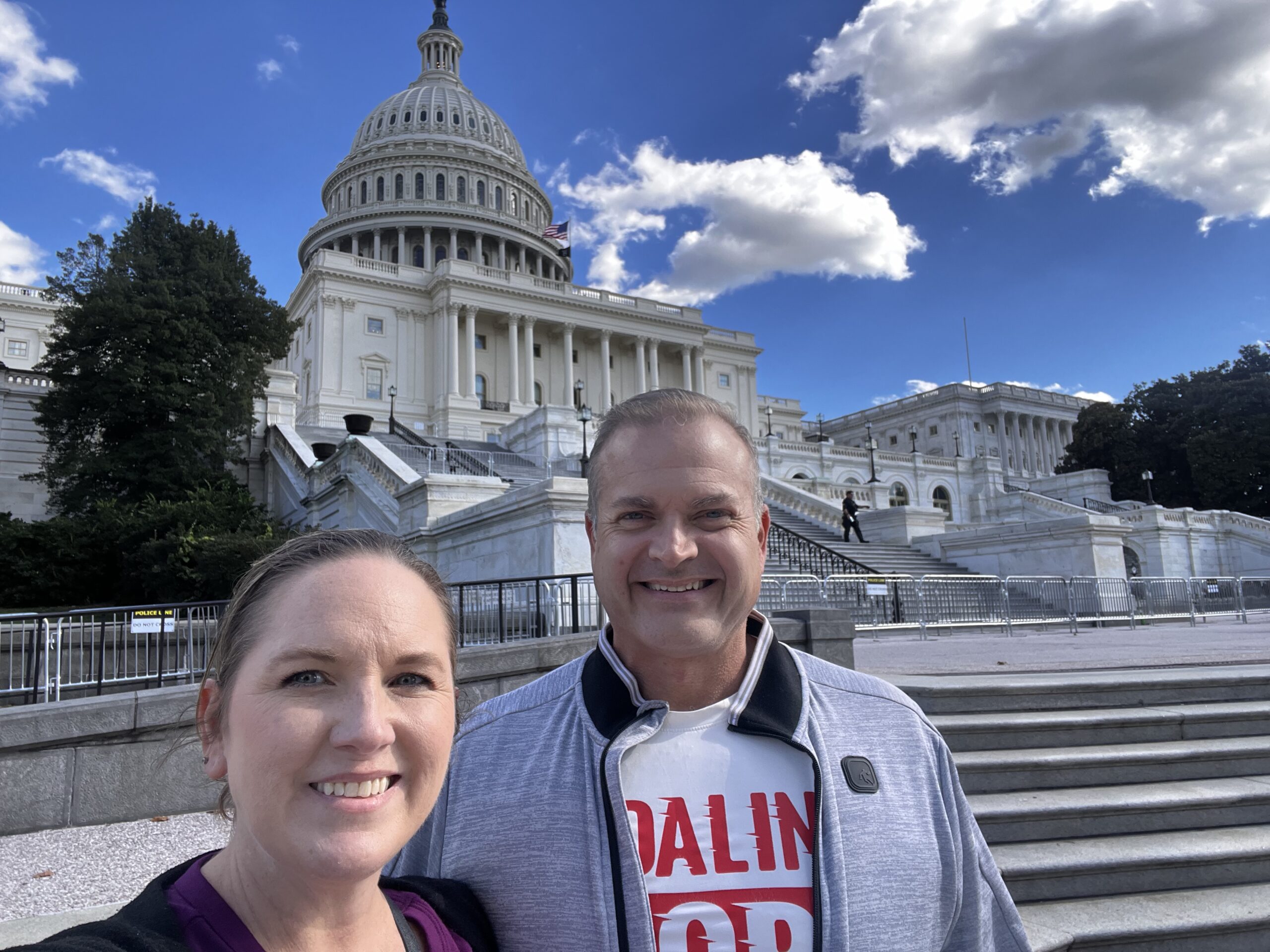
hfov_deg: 73.9
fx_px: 844
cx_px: 635
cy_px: 476
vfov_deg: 58.9
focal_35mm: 23
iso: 32
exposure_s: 1/311
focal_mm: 2.71
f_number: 2.2
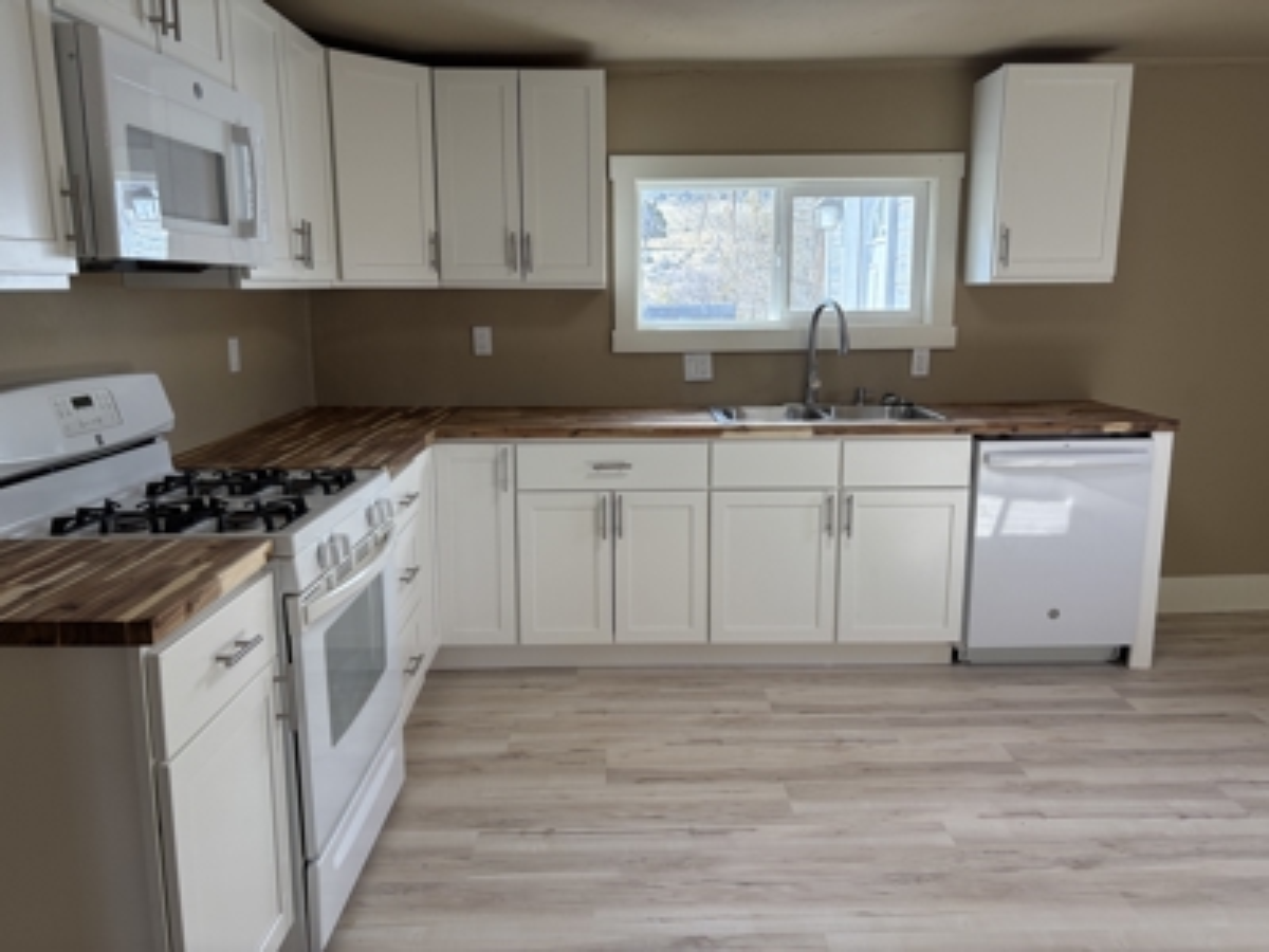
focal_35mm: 26
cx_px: 634
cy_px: 476
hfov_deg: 67.3
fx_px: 953
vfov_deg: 53.1
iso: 100
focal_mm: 5.96
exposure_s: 1/236
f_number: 1.6
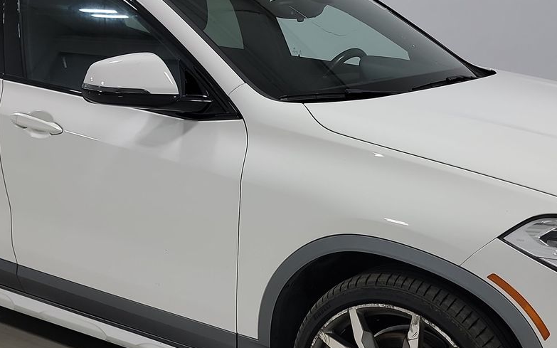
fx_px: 789
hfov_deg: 38.8
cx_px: 312
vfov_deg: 24.5
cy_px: 266
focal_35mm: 52
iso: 89
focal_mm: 6.7
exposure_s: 1/59
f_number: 1.8
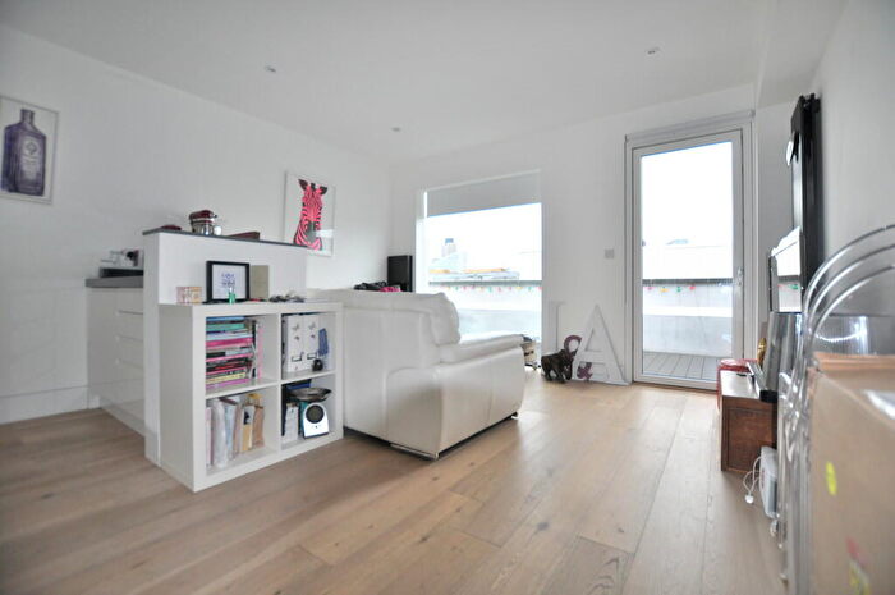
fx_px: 372
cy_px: 298
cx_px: 448
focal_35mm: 15
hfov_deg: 100.5
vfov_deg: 77.2
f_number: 3.5
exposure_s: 1/200
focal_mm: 10
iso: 250
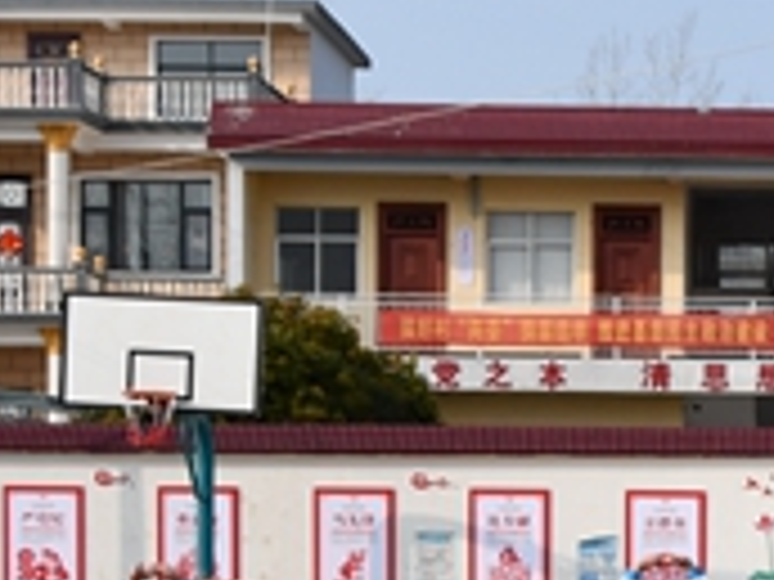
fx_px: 2996
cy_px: 681
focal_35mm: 134
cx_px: 1130
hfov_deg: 13.9
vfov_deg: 10.9
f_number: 11
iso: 250
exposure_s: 1/500
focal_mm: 20
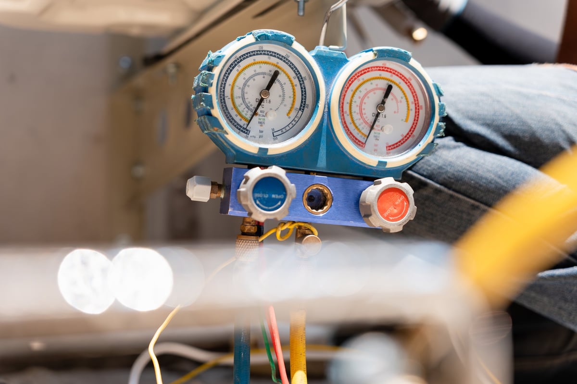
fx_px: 892
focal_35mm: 56
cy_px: 192
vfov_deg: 24.3
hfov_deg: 35.8
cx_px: 288
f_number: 2.8
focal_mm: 55.7
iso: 125
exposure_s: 1/640
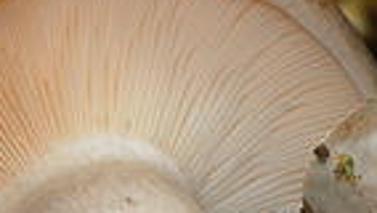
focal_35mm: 1807
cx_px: 617
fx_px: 18071
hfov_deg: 1.2
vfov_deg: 0.7
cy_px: 178
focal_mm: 200
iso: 100
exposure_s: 2
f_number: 29
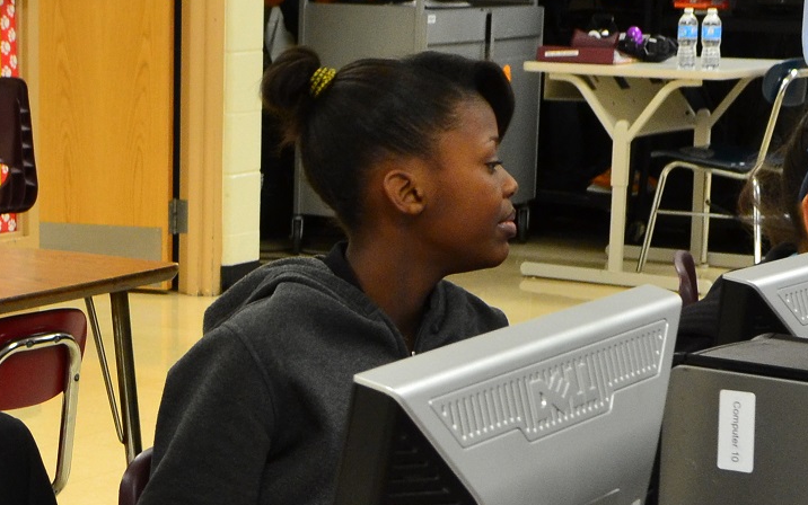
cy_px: 531
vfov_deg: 11.0
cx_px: 89
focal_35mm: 118
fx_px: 2599
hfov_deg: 17.4
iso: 800
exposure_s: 1/15
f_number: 6.3
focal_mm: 24
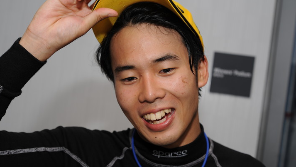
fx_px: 290
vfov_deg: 32.0
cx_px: 147
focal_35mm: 37
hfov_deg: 54.0
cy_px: 90
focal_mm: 35
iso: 200
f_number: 2
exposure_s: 1/60
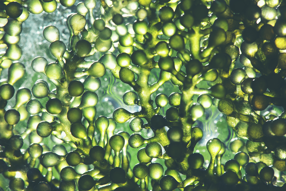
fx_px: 834
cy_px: 96
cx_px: 143
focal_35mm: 105
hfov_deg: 19.4
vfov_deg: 13.1
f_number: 25
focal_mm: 105
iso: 500
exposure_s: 1/30
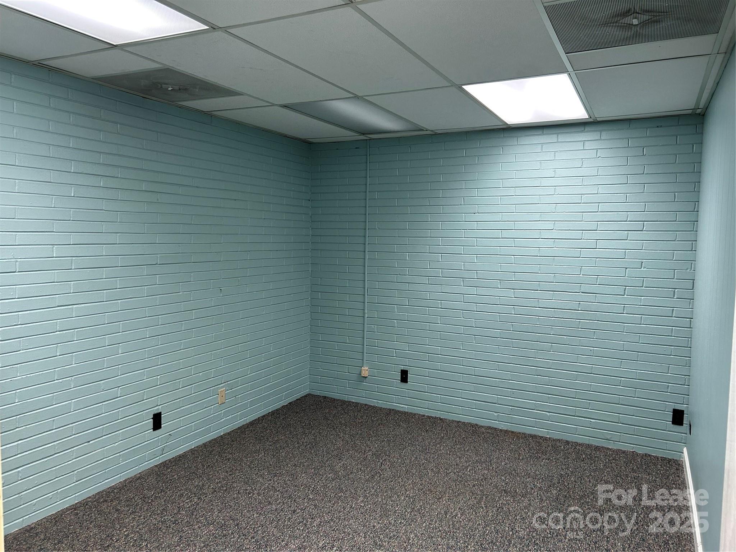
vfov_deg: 53.1
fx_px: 553
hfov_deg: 67.3
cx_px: 368
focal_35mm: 26
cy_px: 276
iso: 125
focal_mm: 5.7
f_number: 1.5
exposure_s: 1/60
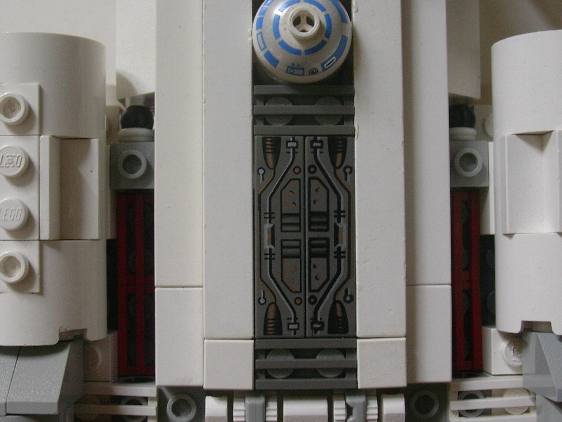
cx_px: 292
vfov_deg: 25.2
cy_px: 189
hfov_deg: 33.2
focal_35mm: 58
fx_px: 942
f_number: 2.9
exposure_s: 1/24.6
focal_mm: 6.7
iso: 70
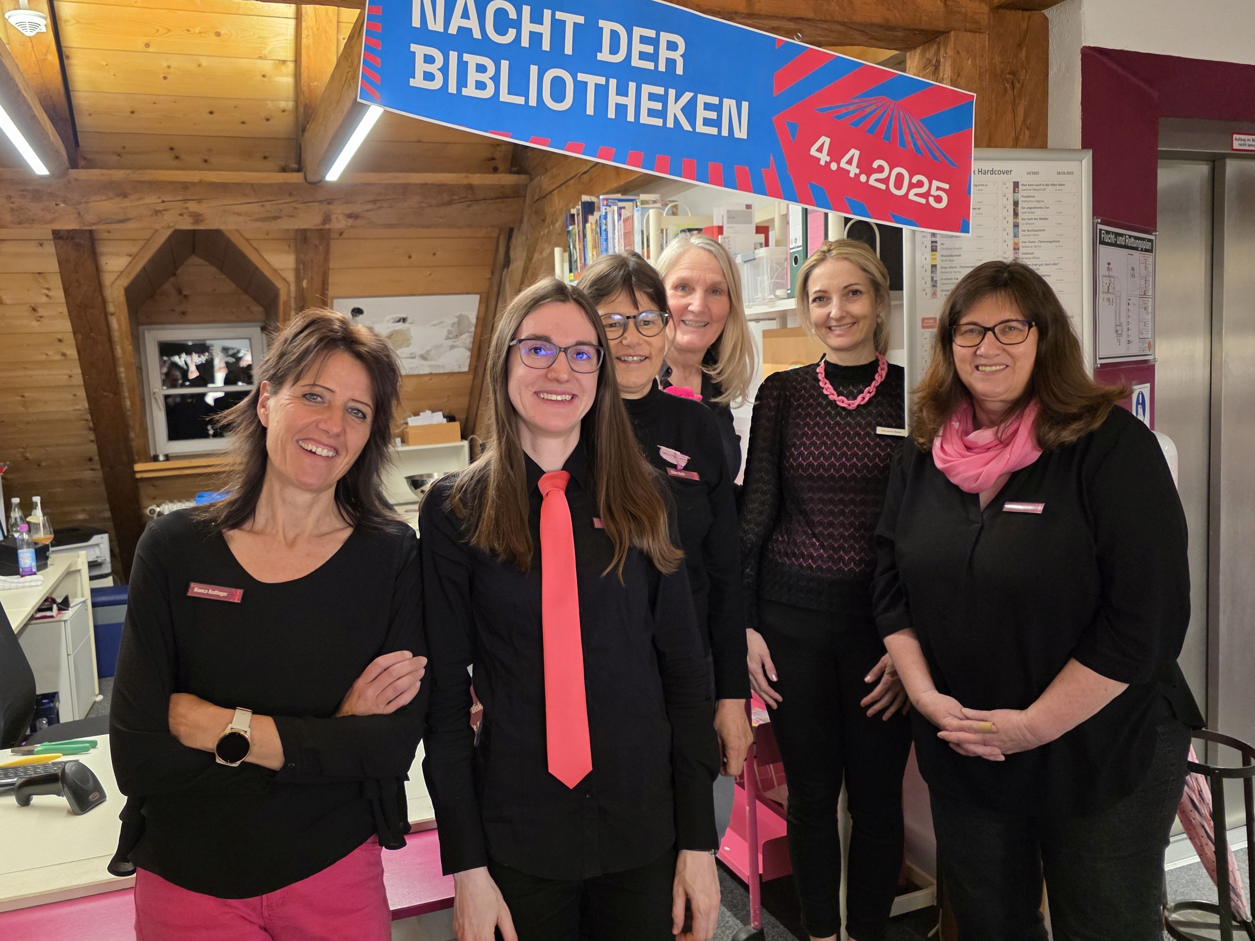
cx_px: 605
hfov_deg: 65.3
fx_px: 979
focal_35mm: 27
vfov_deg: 51.4
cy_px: 481
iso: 400
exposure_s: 1/100
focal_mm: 6.3
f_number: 1.7
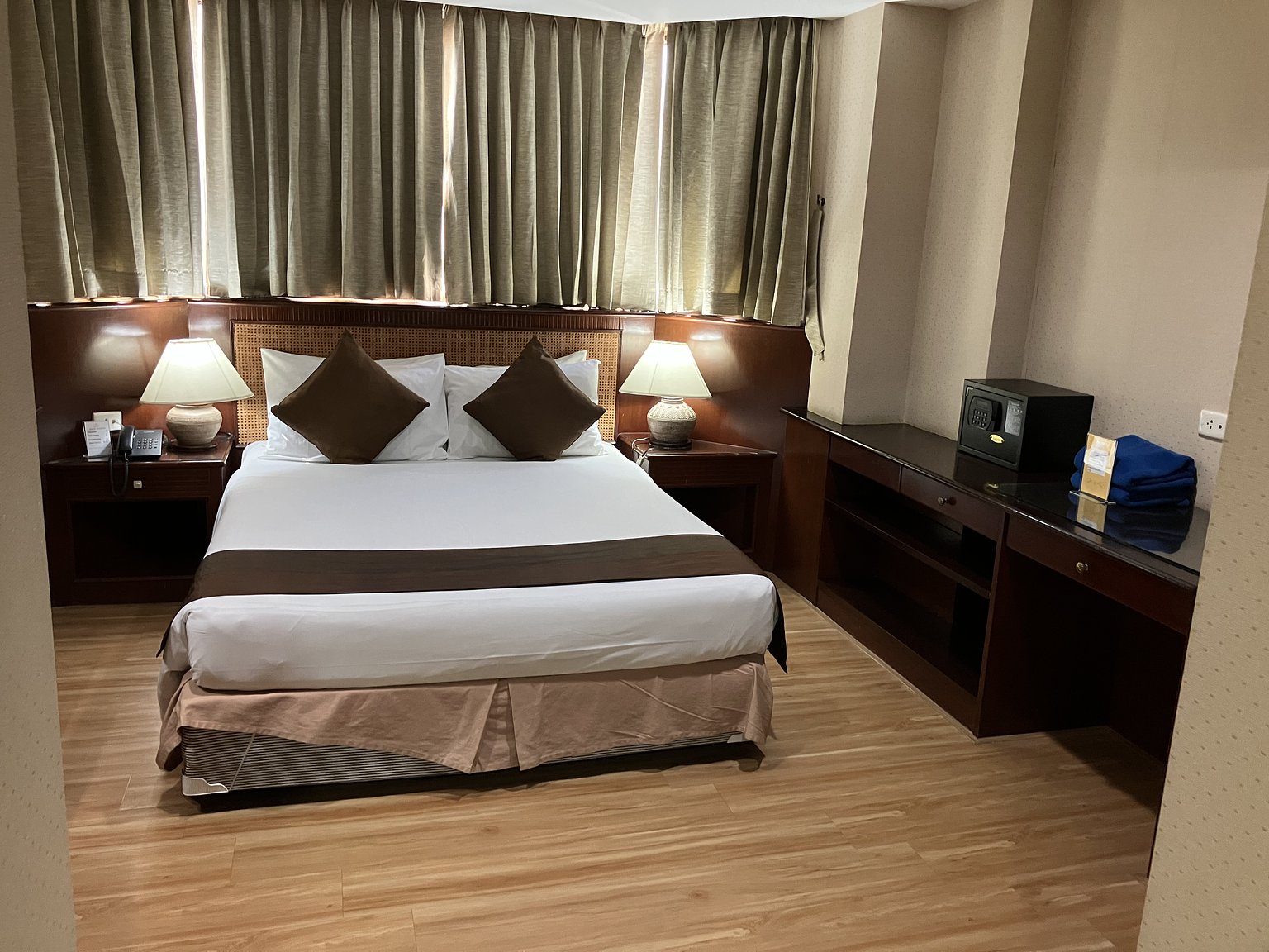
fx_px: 1026
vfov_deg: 49.7
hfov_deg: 63.4
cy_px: 476
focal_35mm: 28
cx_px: 634
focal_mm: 3.99
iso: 320
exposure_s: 1/25
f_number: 1.8
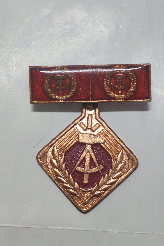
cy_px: 123
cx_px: 90
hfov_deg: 19.2
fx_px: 485
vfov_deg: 28.5
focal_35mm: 71
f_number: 1.95
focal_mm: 5.52
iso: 640
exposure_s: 1/33
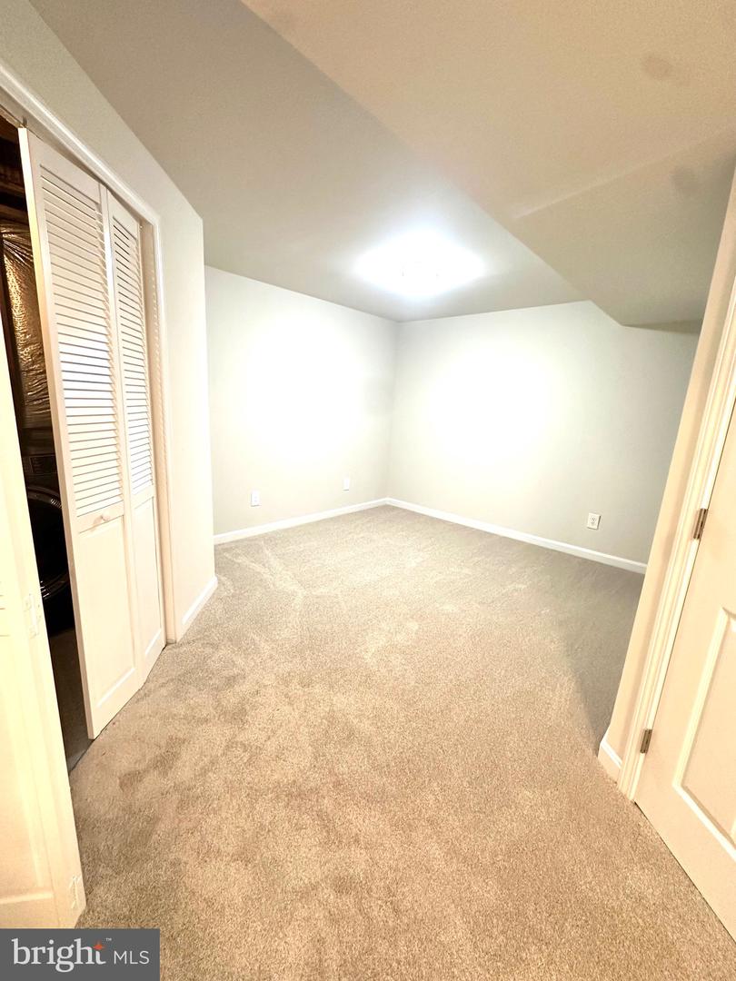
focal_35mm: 14
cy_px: 490
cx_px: 368
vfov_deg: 102.1
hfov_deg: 85.7
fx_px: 397
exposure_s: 1/60
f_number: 2.2
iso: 250
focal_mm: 2.22
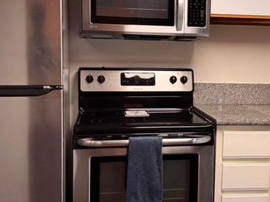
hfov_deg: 45.1
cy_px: 94
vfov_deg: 35.0
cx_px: 182
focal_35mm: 41
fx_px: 319
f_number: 1.78
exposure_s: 1/120
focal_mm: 6.76
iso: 160
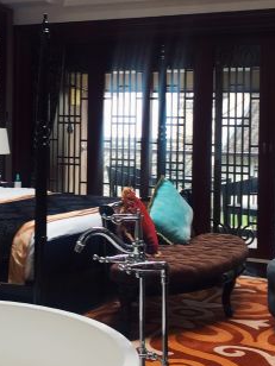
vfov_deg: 29.2
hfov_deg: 21.8
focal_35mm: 66
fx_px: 699
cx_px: 39
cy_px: 128
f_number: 2.2
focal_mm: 4.15
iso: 40
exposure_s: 1/50
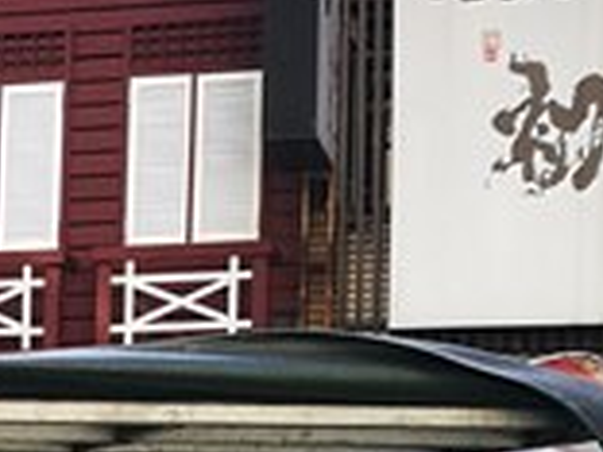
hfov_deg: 14.9
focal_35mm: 125
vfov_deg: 11.6
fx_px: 2177
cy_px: 583
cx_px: -240
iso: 50
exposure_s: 1/120
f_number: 2.2
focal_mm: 4.5
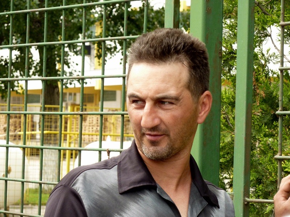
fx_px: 1324
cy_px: 108
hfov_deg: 12.5
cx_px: 145
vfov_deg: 9.4
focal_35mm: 158
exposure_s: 1/200
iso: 200
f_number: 4.5
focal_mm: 25.9
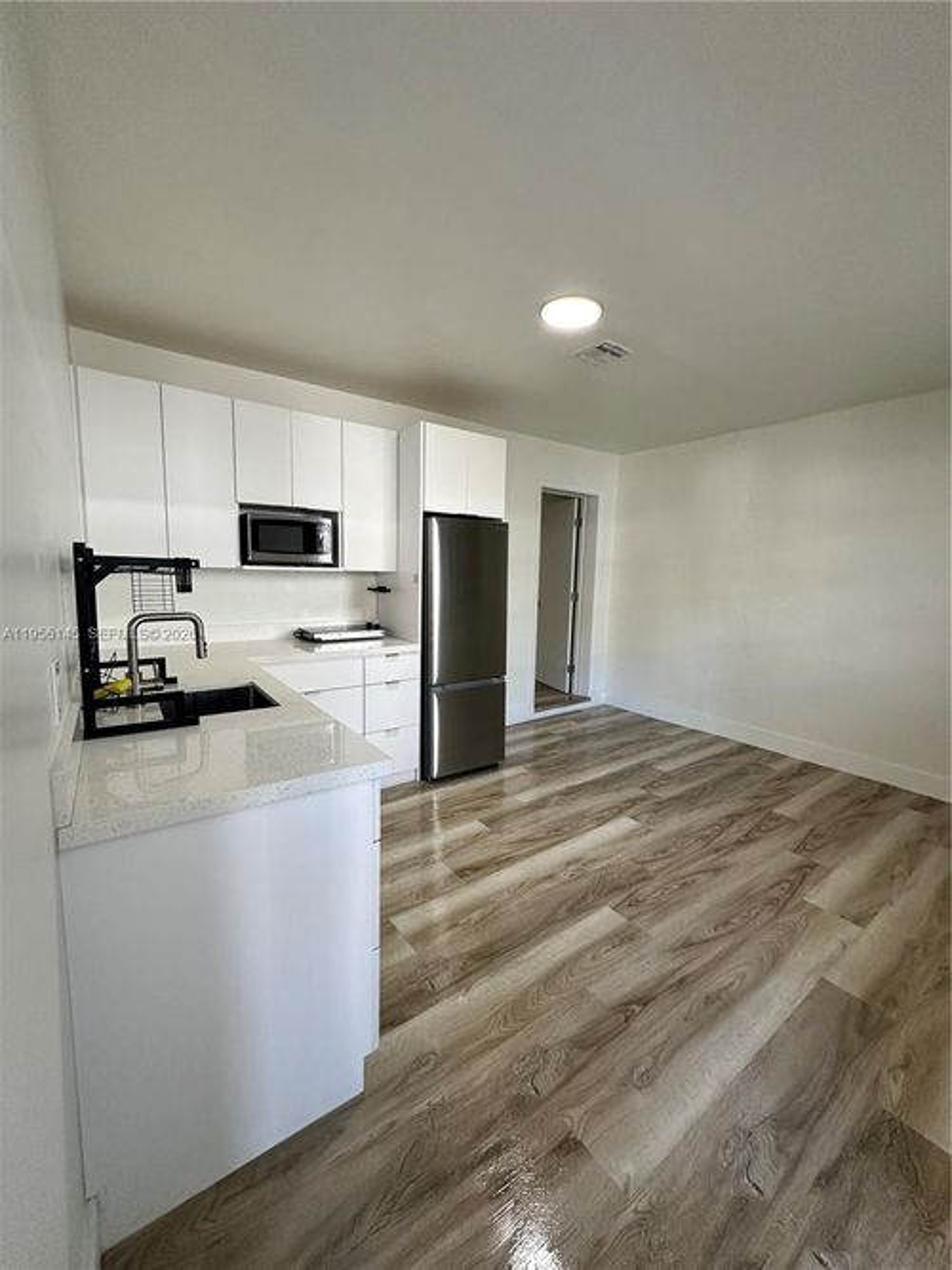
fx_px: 514
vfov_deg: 102.1
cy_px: 635
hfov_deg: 85.7
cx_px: 476
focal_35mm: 14
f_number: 2.2
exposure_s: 1/120
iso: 200
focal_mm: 2.22
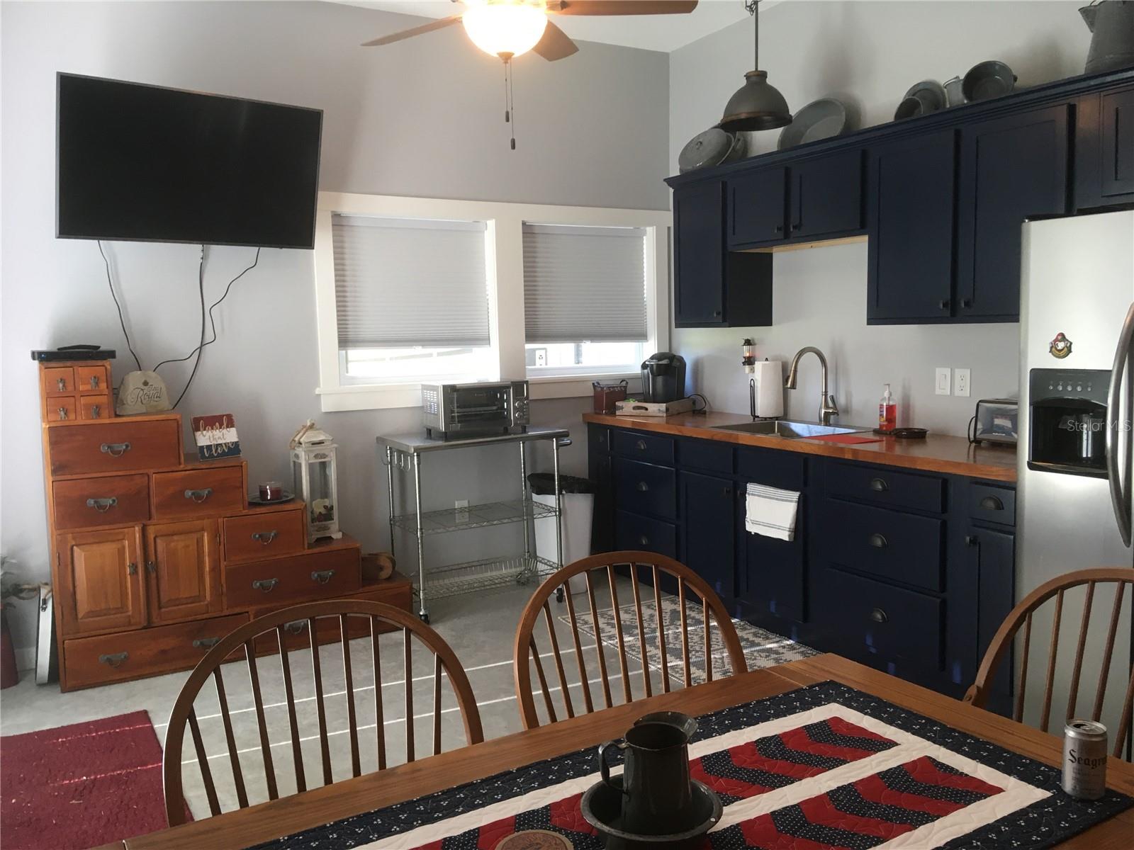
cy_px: 425
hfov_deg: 61.7
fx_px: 950
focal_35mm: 29
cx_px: 567
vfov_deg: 48.2
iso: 80
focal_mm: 4.15
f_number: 2.2
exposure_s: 1/30
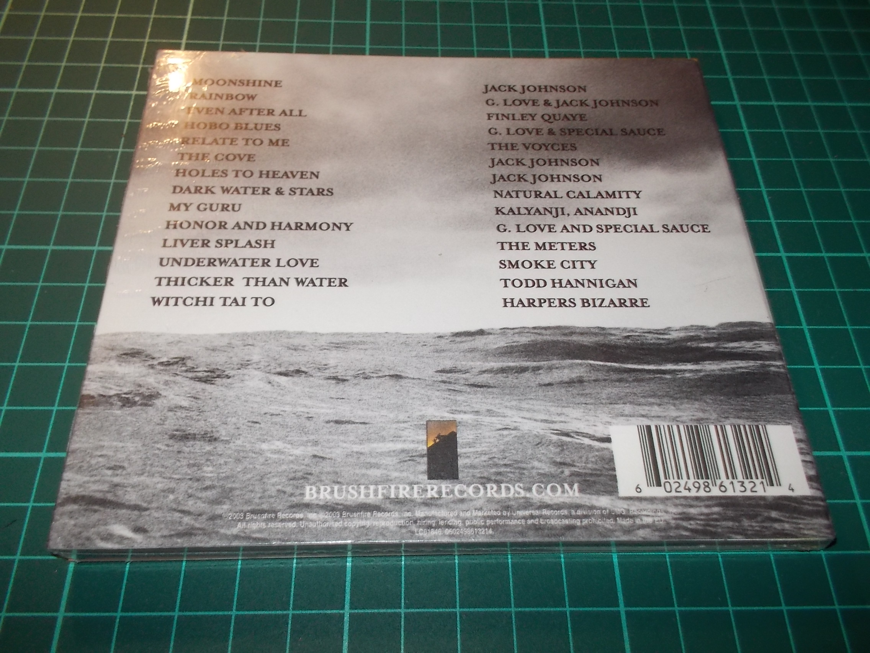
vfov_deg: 48.2
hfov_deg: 61.7
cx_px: 435
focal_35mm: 29
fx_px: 729
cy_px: 326
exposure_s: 1/30
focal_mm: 4.1
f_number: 3.3
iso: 200
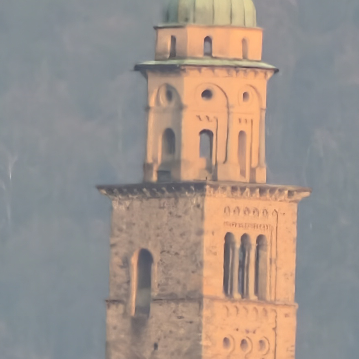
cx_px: 202
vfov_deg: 7.3
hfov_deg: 7.3
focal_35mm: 241
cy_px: 183
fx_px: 2828
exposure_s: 1/100
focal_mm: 52.8
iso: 212
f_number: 2.7
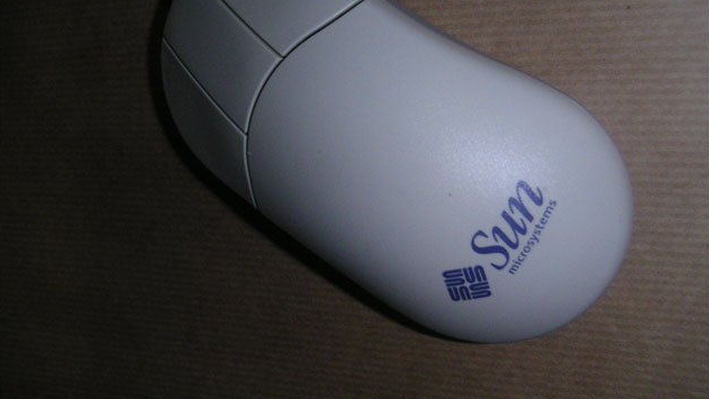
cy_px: 170
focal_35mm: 42
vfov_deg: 28.3
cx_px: 353
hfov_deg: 48.4
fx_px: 790
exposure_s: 1/45
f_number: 6.7
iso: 160
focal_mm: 6
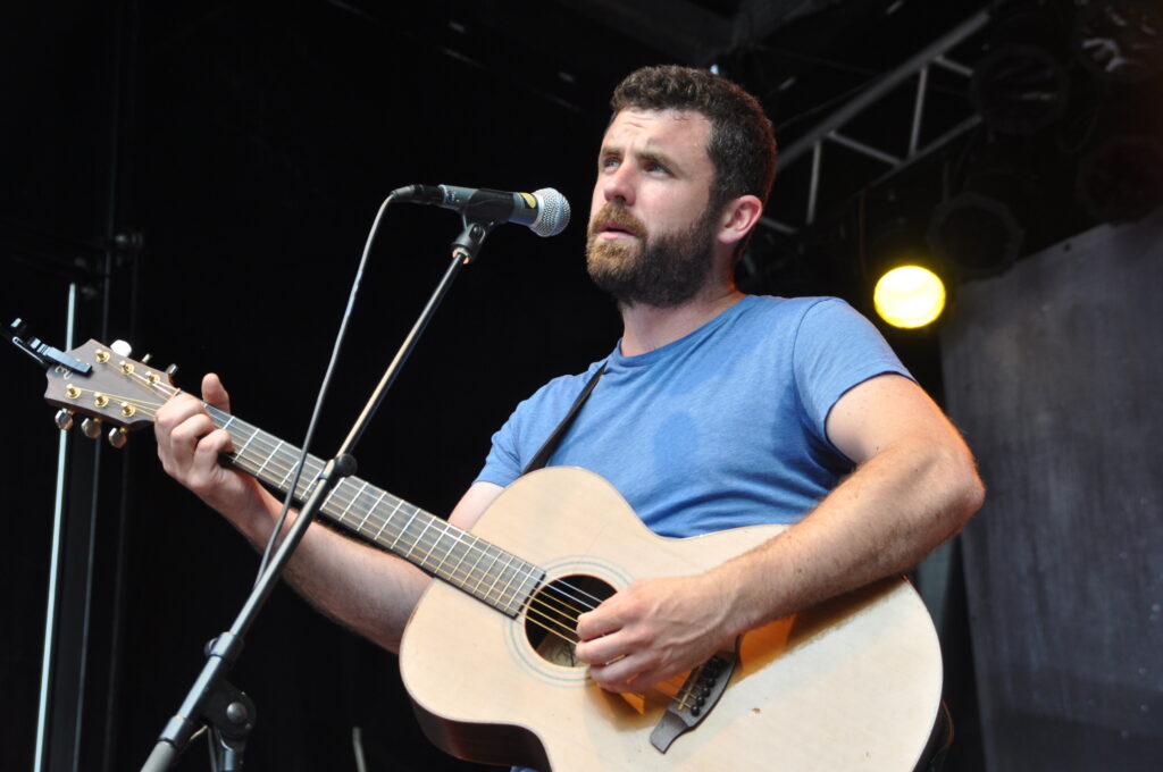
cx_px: 582
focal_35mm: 78
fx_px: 2517
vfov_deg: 17.4
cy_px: 386
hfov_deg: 26.0
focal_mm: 52
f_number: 5.6
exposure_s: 1/125
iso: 400
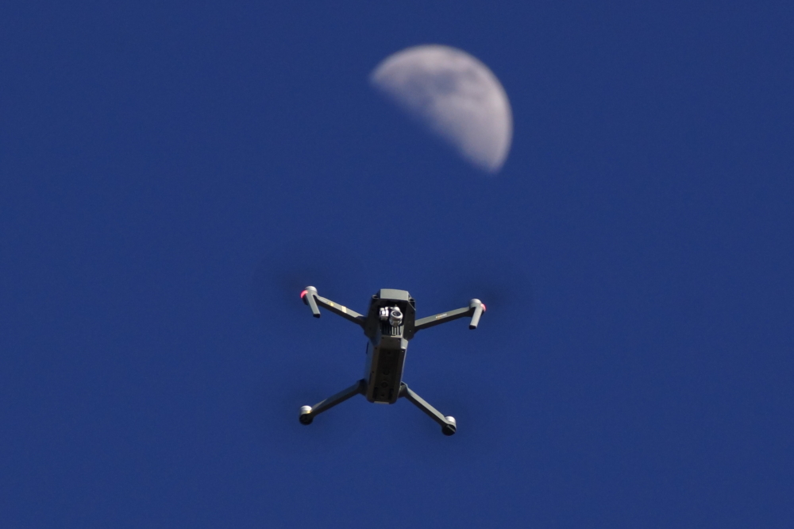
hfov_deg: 5.5
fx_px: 8268
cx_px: 397
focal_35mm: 375
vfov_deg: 3.7
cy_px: 264
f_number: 10
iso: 400
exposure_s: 1/80
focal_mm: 250
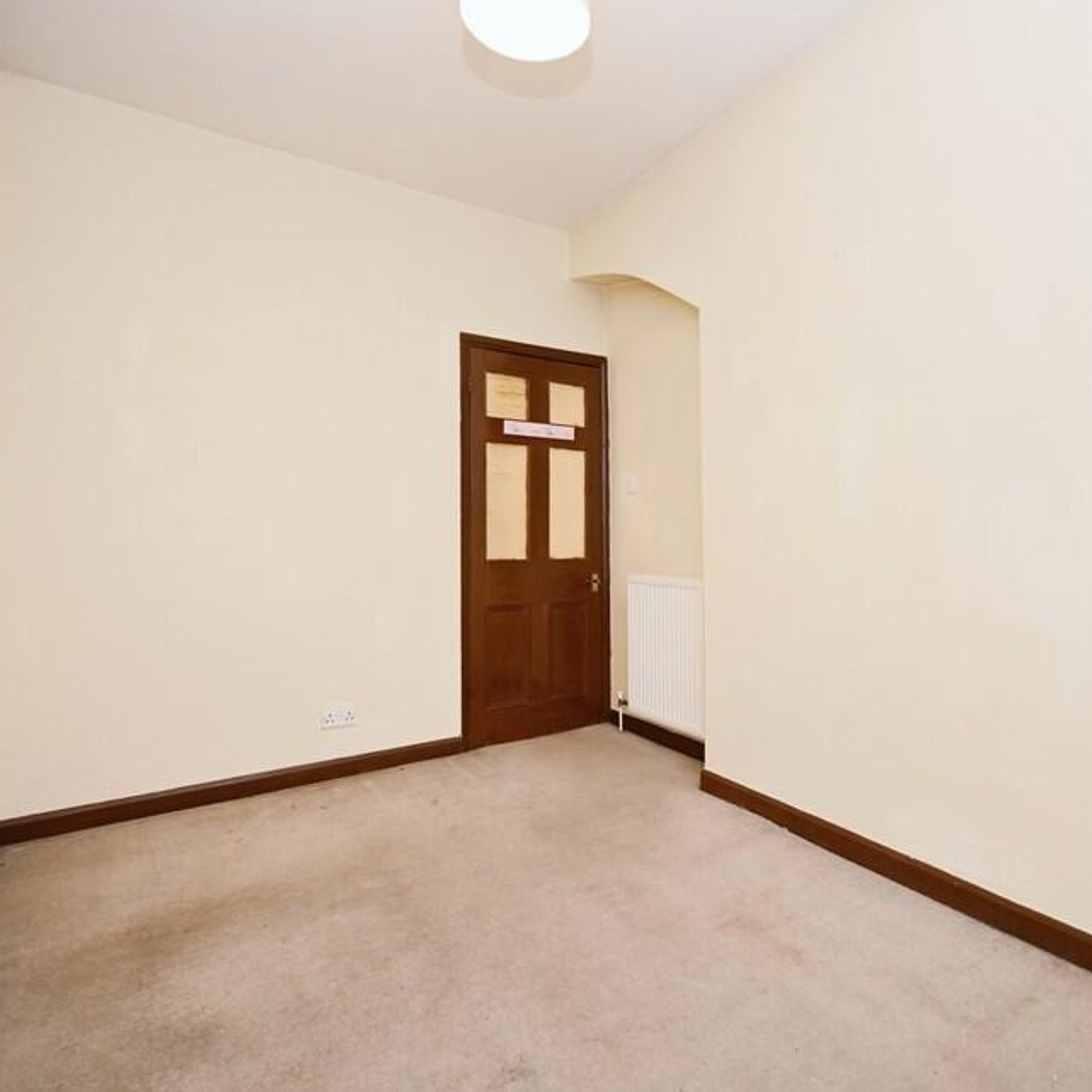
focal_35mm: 19
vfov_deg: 77.7
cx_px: 641
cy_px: 539
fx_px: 678
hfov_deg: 77.0
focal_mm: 14
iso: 900
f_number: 4
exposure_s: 1/60
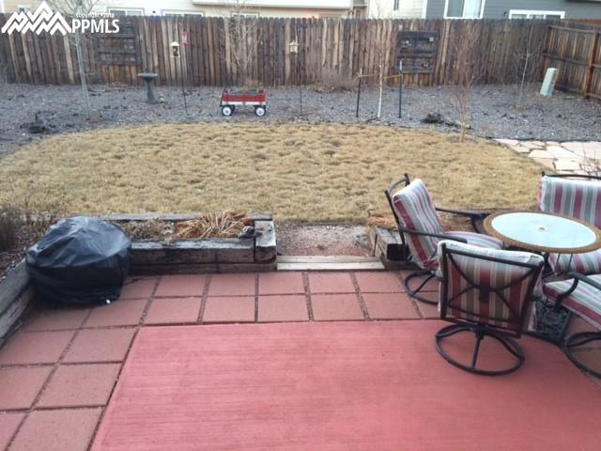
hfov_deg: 61.7
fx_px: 503
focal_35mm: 29
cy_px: 226
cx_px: 300
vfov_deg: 48.2
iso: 80
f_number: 2.2
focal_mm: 4.15
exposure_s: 1/30
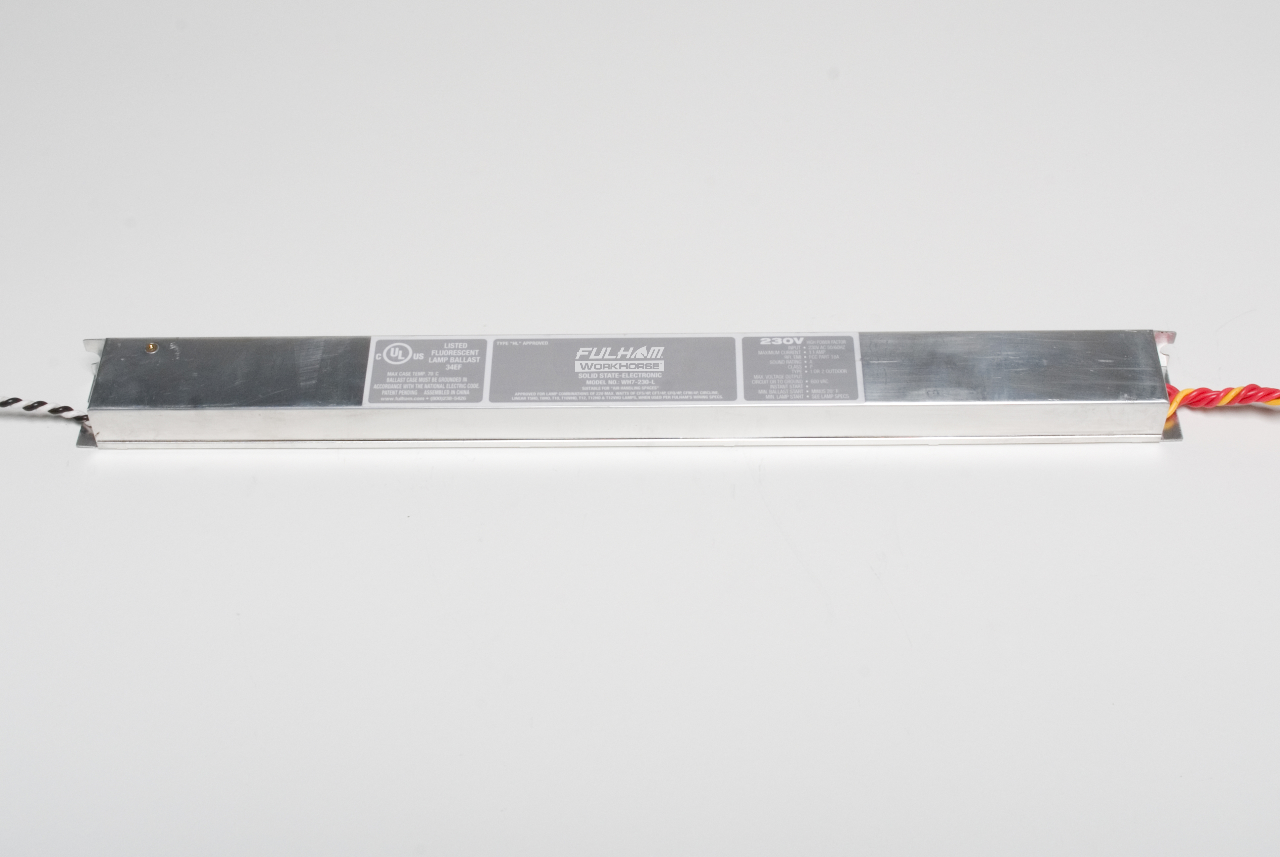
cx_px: 640
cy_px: 428
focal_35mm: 38
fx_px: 1335
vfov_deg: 35.6
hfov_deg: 51.2
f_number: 18
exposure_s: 1/250
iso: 160
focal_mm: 25
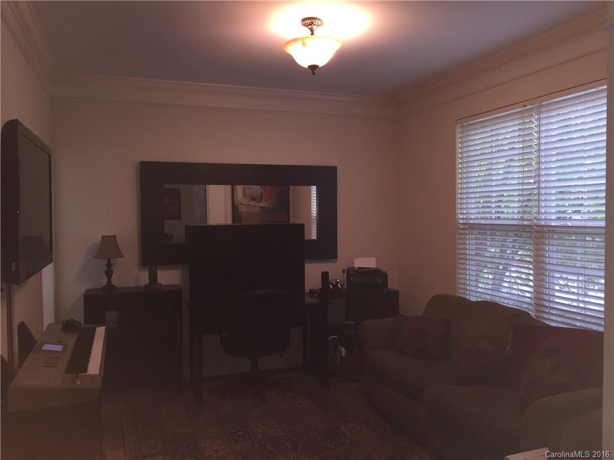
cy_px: 230
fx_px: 514
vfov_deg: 48.2
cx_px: 307
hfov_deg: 61.7
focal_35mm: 29
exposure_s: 1/30
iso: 64
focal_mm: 4.15
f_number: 2.2
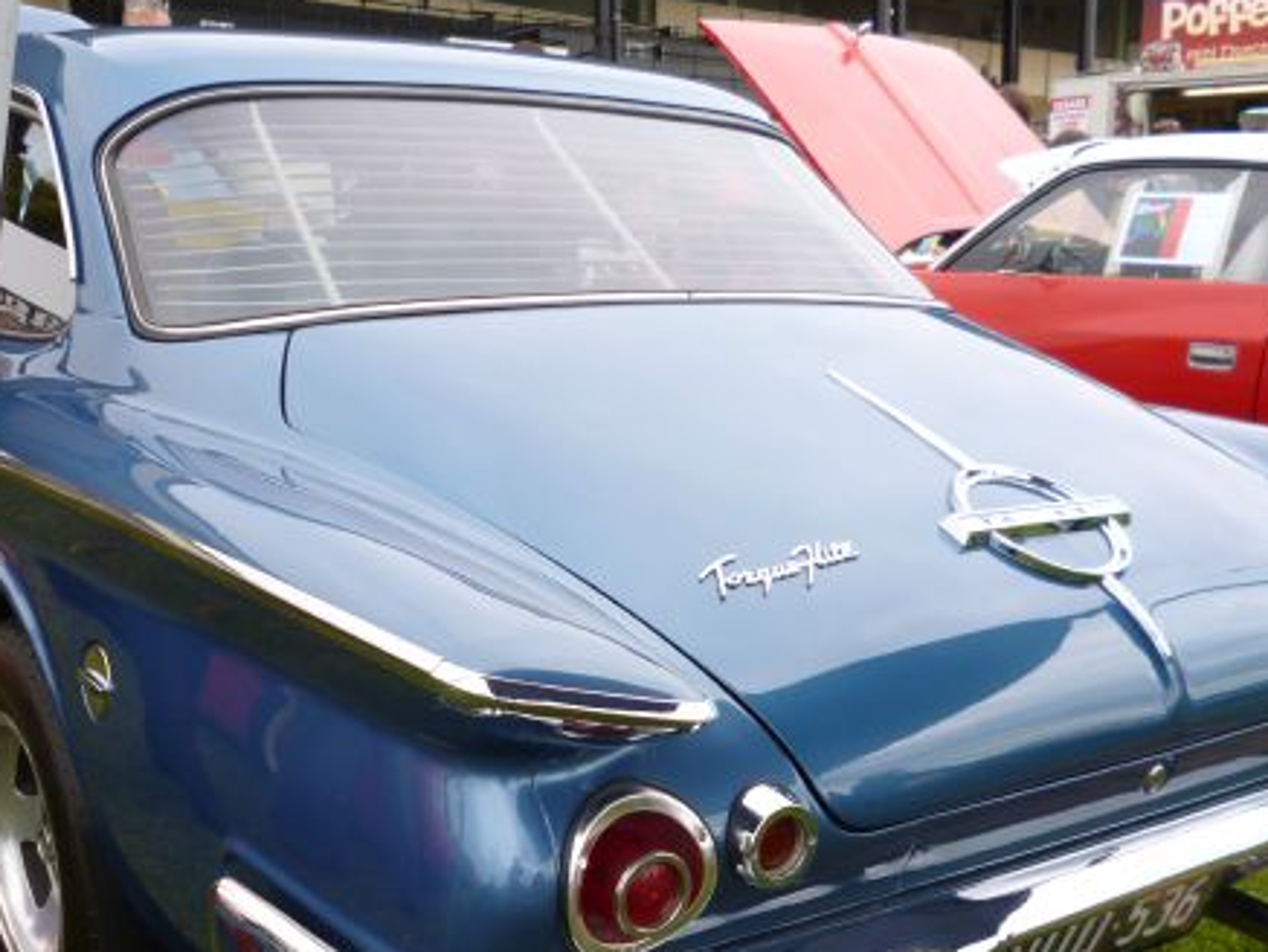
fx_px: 1502
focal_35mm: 41
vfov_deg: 34.7
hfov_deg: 45.6
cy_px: 656
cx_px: 540
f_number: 3.1
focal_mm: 5
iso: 100
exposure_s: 1/320
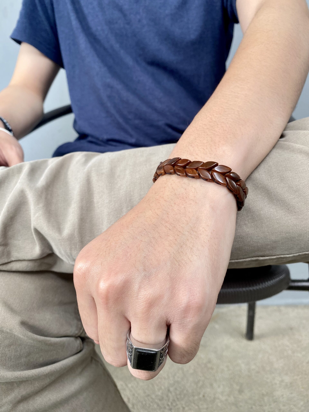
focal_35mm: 26
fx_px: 309
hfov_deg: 53.1
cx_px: 154
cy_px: 206
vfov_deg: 67.3
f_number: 1.8
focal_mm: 4.25
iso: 80
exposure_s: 1/121
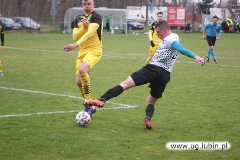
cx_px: 120
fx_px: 750
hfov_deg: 18.2
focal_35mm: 112
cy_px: 80
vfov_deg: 12.2
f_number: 4
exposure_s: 1/320
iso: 400
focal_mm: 75
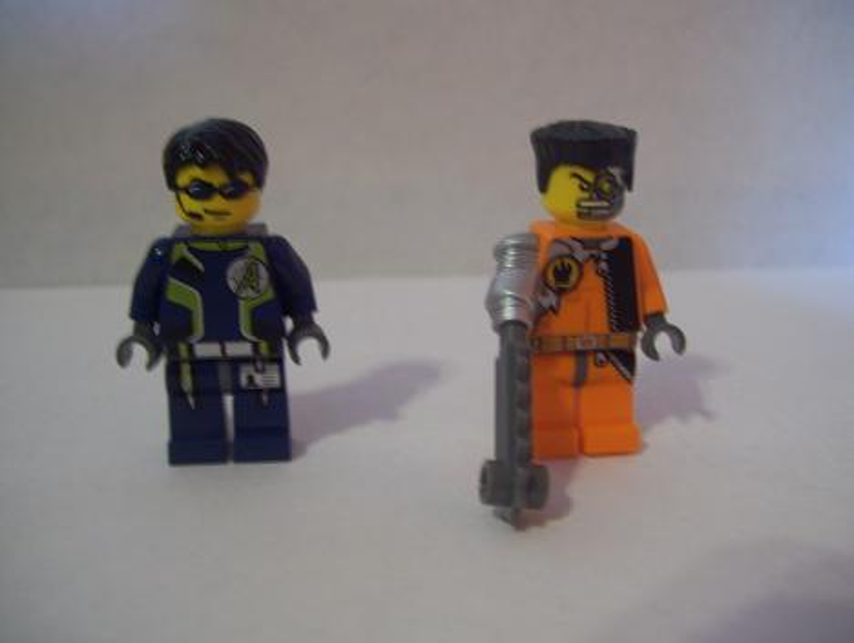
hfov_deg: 51.3
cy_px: 322
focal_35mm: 36
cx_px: 427
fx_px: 889
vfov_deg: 39.7
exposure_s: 1/8
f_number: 2.7
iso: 160
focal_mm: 6
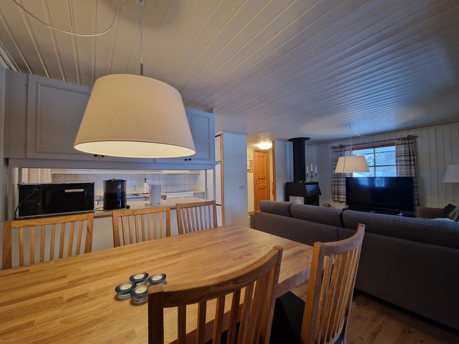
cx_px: 230
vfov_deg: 89.9
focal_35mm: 13
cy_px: 172
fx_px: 172
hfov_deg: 106.2
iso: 400
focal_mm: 2.2
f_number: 2.2
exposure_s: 1/50
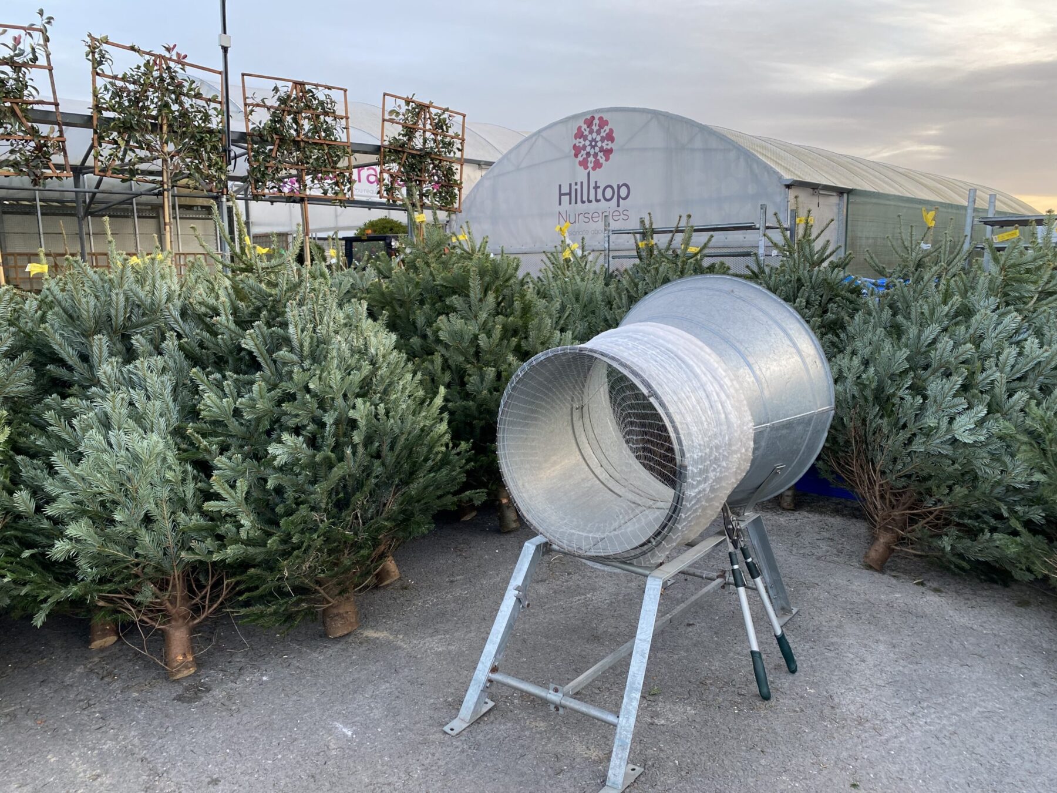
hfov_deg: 67.3
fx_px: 794
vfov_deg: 53.1
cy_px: 396
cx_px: 528
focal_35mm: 26
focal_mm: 4.25
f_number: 1.8
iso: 64
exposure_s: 1/121
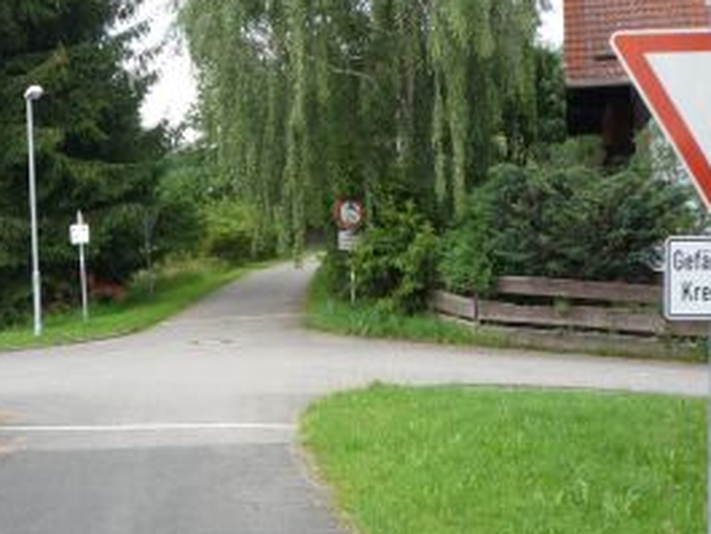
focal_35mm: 58
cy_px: 282
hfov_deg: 33.1
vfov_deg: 25.2
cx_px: 284
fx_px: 1192
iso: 100
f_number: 4
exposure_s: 1/200
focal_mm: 5.2
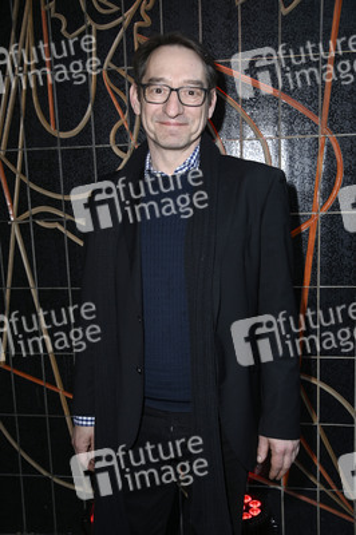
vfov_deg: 53.2
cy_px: 268
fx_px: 535
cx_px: 178
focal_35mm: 36
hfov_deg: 36.8
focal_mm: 36
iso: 400
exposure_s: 1/250
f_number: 5.6
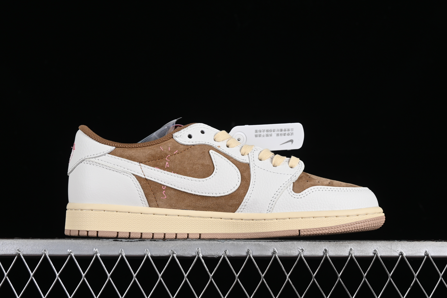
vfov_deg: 18.2
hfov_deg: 27.0
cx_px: 224
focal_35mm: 75
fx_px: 931
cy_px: 149
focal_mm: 50
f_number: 8
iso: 160
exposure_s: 1/80
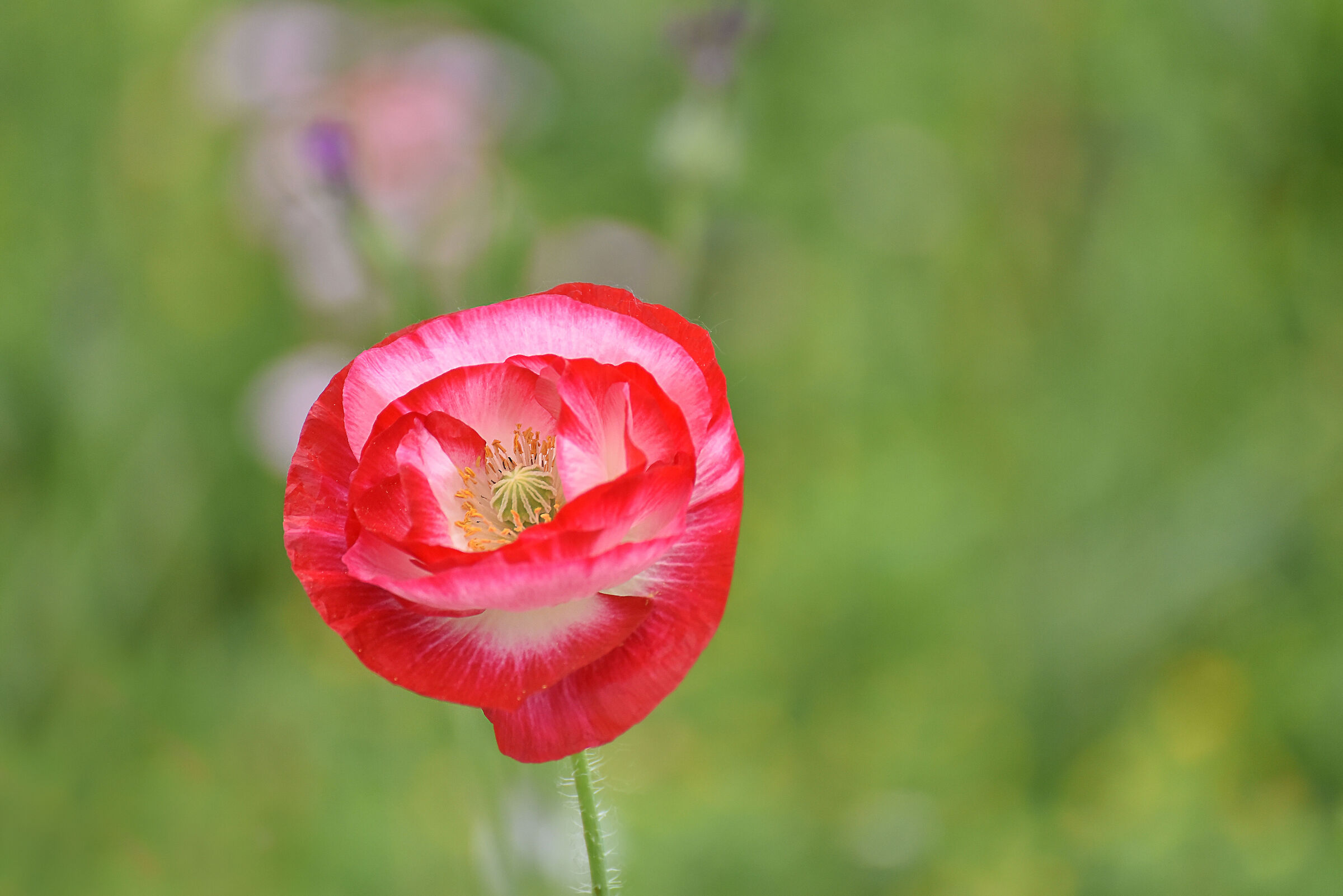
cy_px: 448
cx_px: 672
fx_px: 11195
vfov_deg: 4.6
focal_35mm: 300
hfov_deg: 6.9
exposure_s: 1/3200
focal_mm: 300
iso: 2000
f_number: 5.6
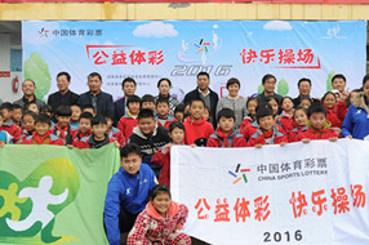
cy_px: 110
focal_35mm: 56
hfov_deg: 35.7
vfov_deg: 24.1
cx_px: 192
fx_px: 573
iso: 100
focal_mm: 32
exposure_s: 1/60
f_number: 3.5
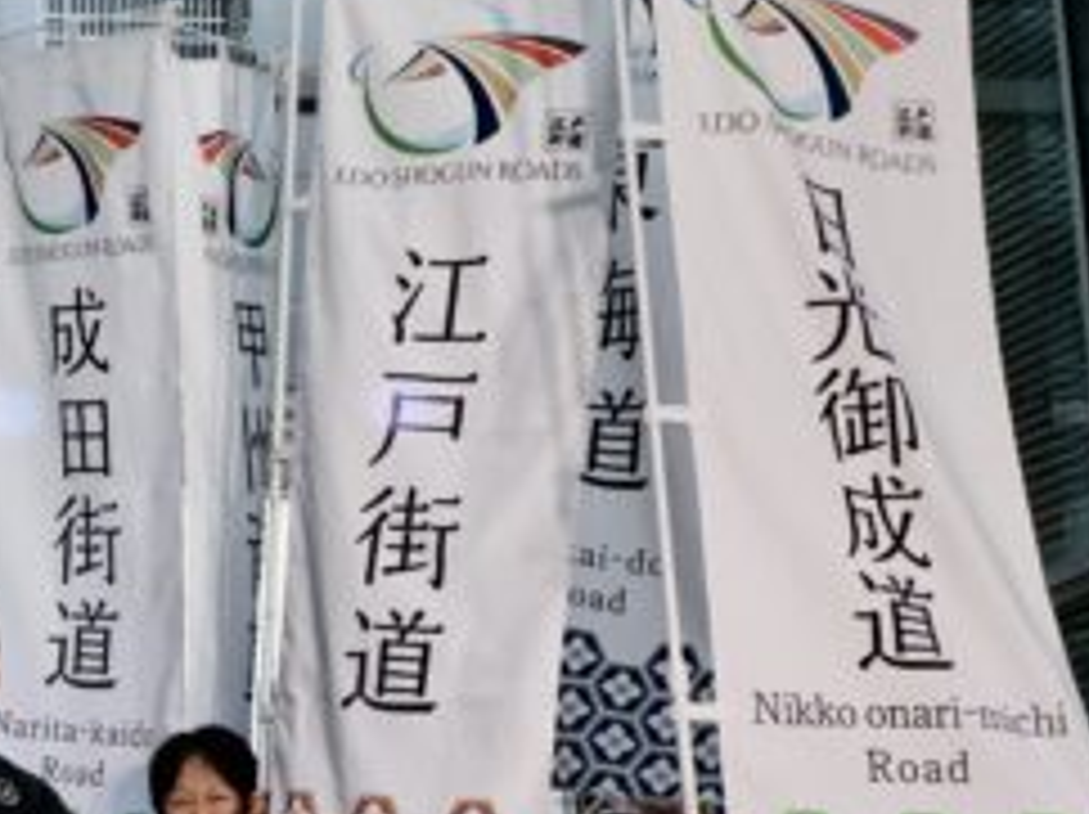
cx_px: -108
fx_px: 2640
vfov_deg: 17.4
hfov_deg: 22.0
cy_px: 605
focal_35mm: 84
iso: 2500
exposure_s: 1/250
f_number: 7.1
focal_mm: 22.2
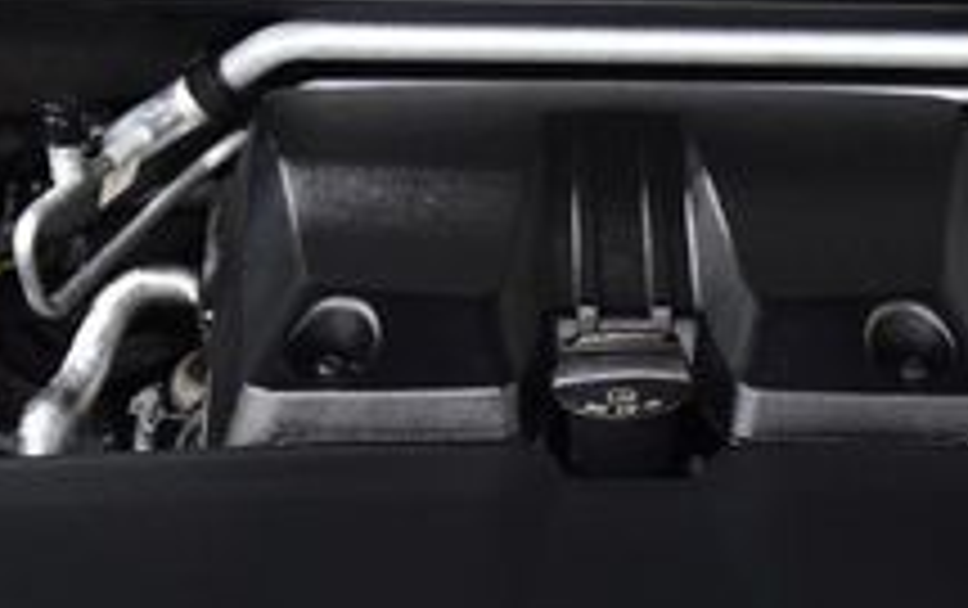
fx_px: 2879
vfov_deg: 12.0
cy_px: 516
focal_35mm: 109
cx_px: 608
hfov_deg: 19.1
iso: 1600
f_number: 5
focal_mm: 24
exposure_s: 1/15
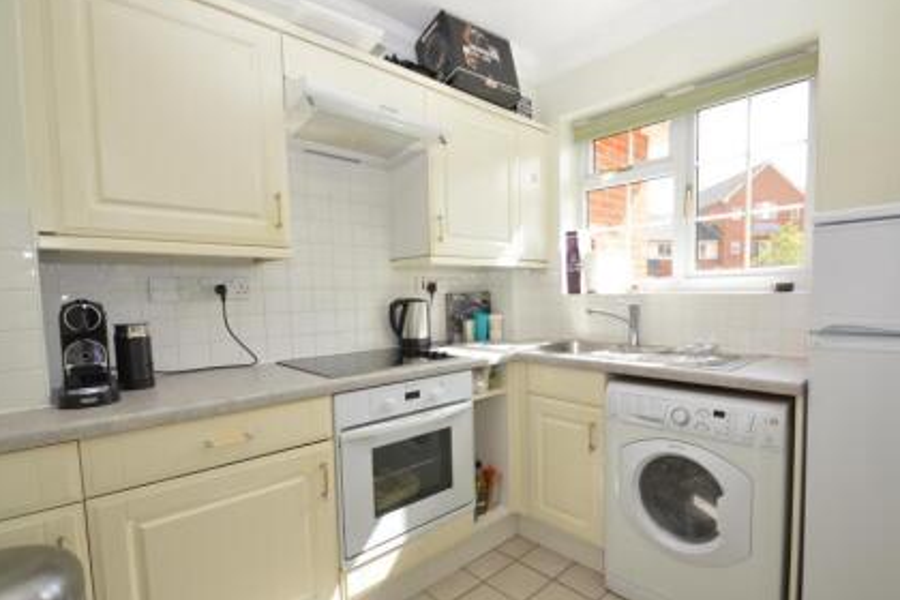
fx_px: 425
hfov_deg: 92.9
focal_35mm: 17
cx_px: 501
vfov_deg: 70.3
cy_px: 325
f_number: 5.6
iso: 140
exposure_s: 1/125
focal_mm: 10
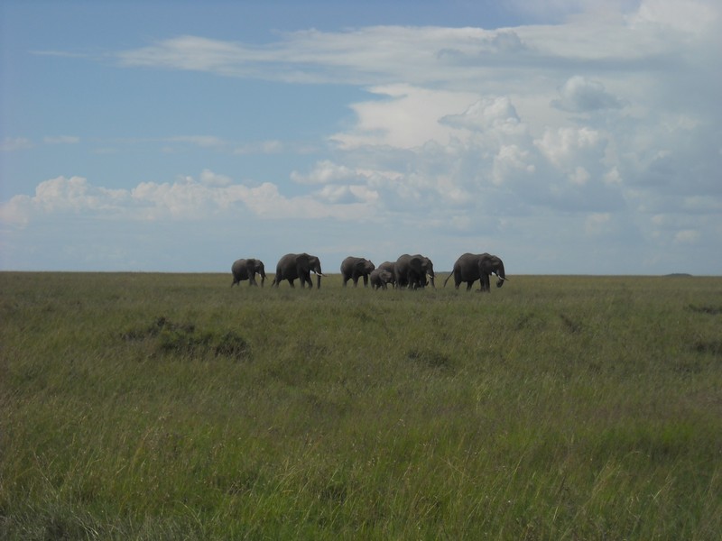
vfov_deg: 14.1
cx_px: 361
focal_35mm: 105
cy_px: 270
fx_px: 2190
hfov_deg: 18.7
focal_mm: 17.1
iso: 64
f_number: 9.3
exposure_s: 1/250
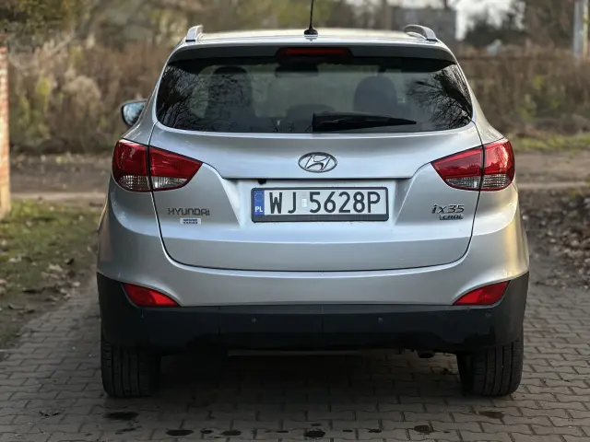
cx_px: 295
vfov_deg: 19.1
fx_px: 1312
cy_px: 221
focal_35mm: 77
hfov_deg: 25.3
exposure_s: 1/121
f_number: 2.8
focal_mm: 9
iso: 50
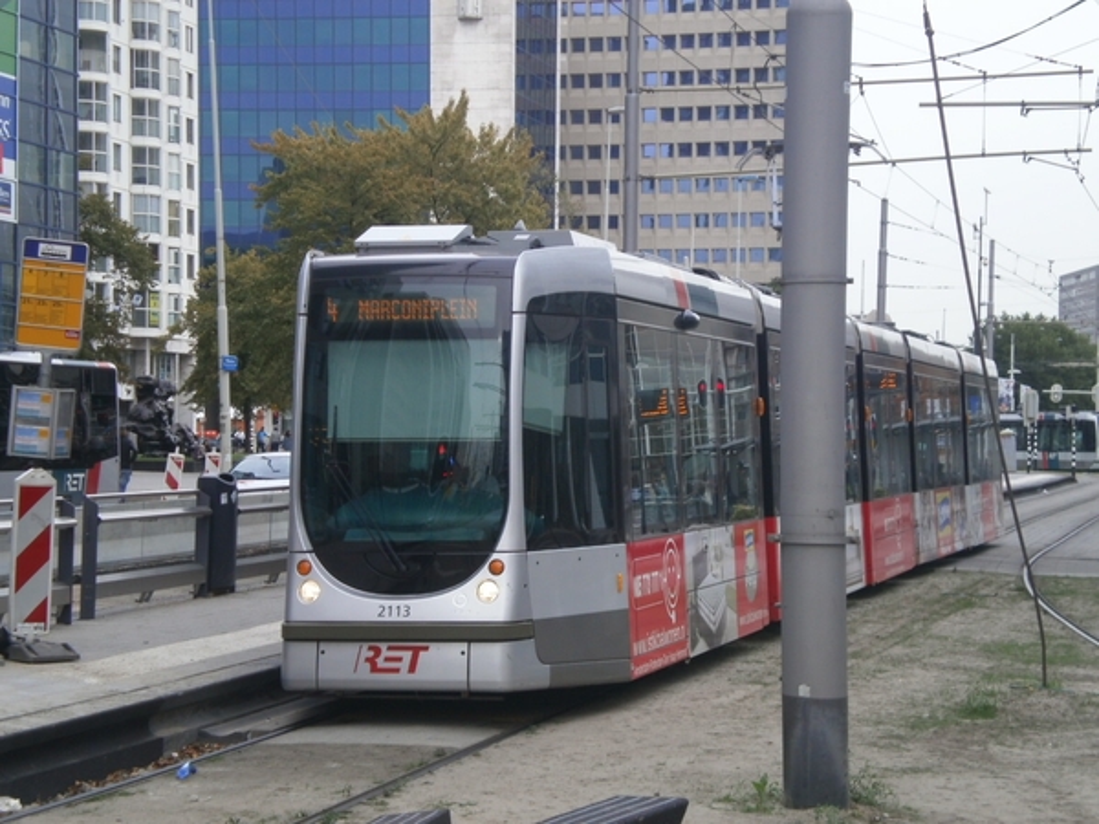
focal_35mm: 82
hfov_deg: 23.8
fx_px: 2603
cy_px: 412
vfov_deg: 18.0
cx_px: 550
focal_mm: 14.3
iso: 100
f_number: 5.1
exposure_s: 1/80
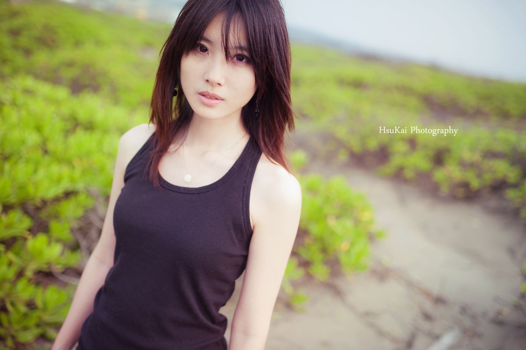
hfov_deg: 54.5
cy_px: 175
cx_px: 263
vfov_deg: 37.8
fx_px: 511
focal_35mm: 35
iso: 100
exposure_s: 1/2000
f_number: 2.2
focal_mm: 35
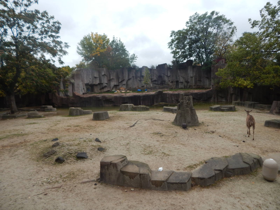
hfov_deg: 76.4
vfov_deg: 61.1
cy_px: 105
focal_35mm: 22
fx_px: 178
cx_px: 140
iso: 125
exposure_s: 1/640
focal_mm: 4
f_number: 3
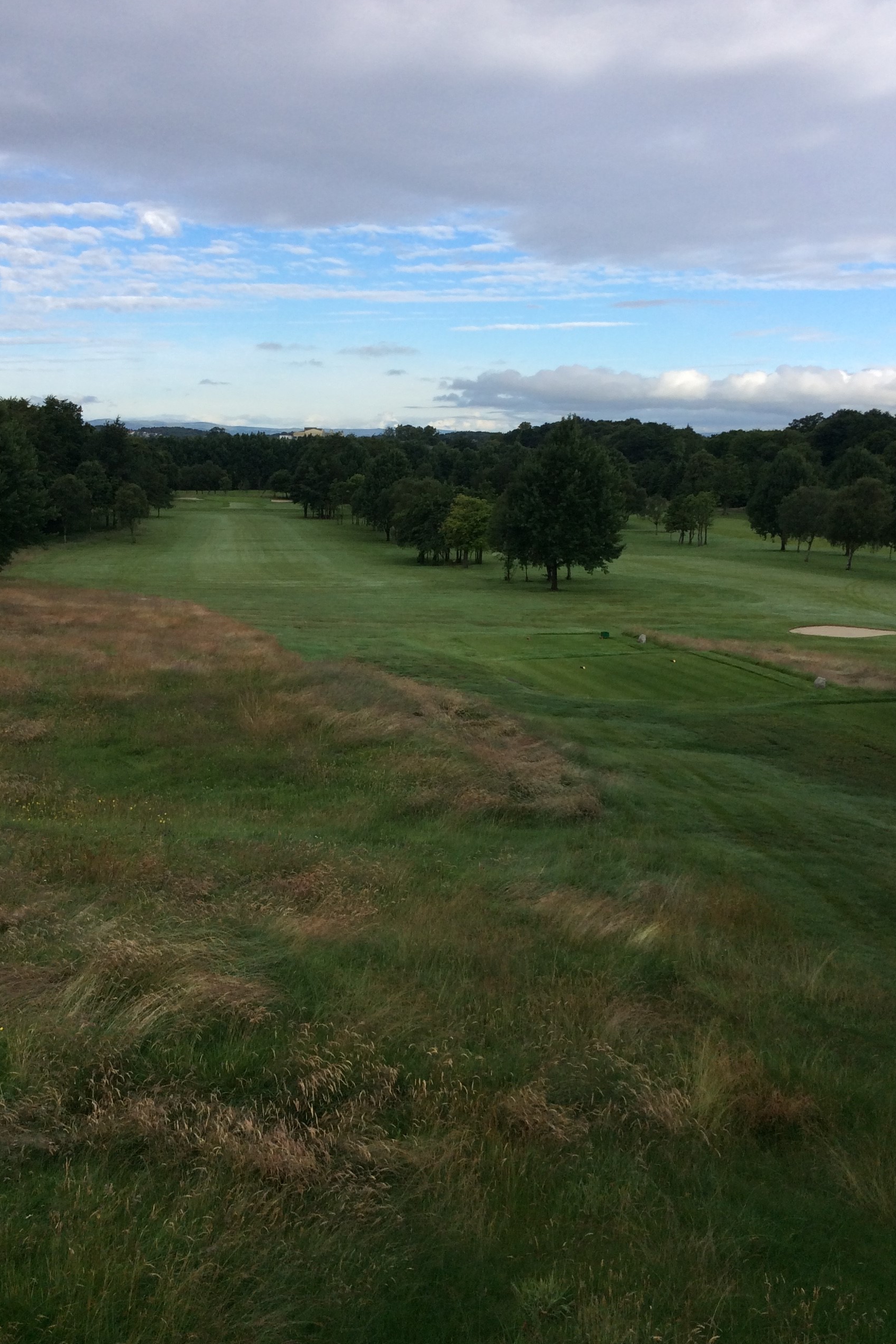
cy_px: 683
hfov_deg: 38.9
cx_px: 444
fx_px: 1269
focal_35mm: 34
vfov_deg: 55.8
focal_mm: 3.3
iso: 32
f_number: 2.4
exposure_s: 1/1192
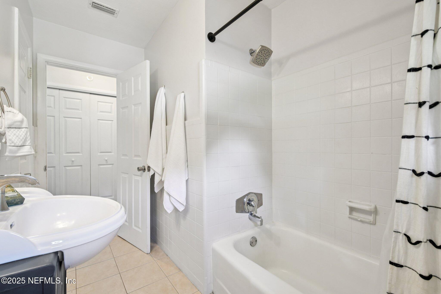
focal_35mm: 15
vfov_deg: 77.3
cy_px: 147
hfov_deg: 100.4
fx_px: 184
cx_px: 220
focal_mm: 10
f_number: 8
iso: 400
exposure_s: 1/6
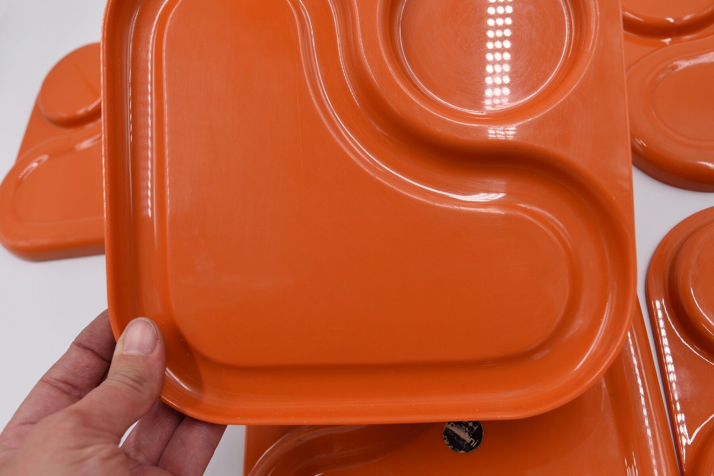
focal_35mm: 33
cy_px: 238
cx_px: 357
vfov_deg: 40.0
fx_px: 654
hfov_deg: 57.2
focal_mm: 22
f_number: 5.6
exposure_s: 1/160
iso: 160
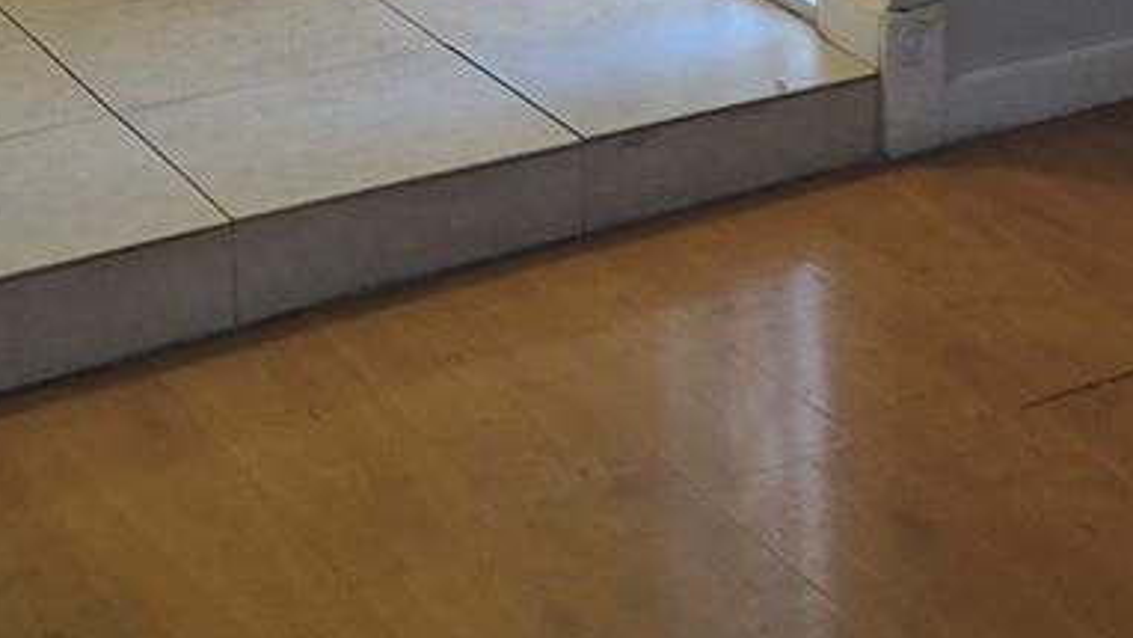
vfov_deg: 10.4
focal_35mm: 105
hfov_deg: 19.5
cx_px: 1258
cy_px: -730
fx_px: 3155
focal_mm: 5.4
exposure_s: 1/24
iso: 125
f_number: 1.8
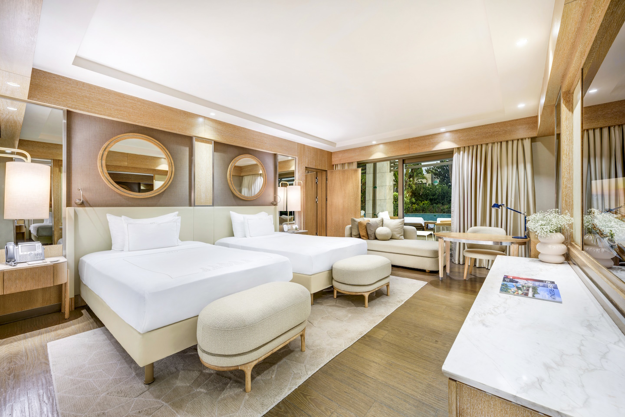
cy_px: 208
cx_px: 312
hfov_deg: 104.3
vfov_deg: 81.2
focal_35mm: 14
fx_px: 243
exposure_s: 2
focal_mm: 14
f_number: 11
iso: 100
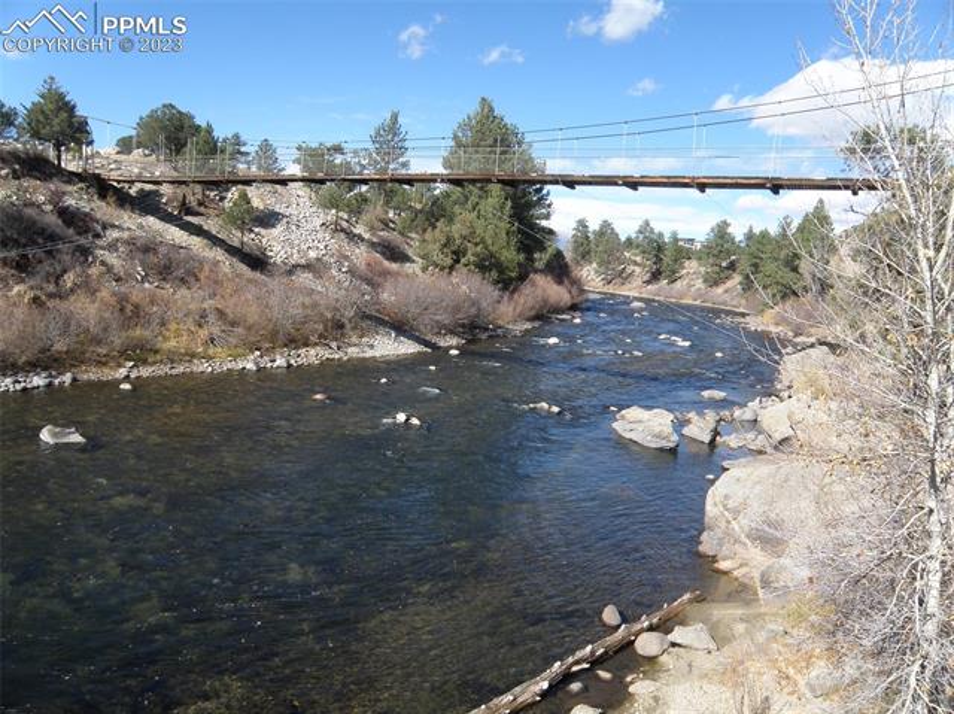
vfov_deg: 53.0
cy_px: 357
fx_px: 716
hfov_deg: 67.3
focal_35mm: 26
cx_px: 477
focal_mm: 4.6
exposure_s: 1/200
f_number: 5.6
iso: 64
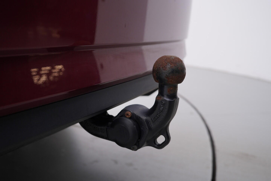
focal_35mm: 36
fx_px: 271
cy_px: 90
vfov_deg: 36.9
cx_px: 136
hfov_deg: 53.1
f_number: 4
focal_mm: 24
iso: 125
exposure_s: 1/80
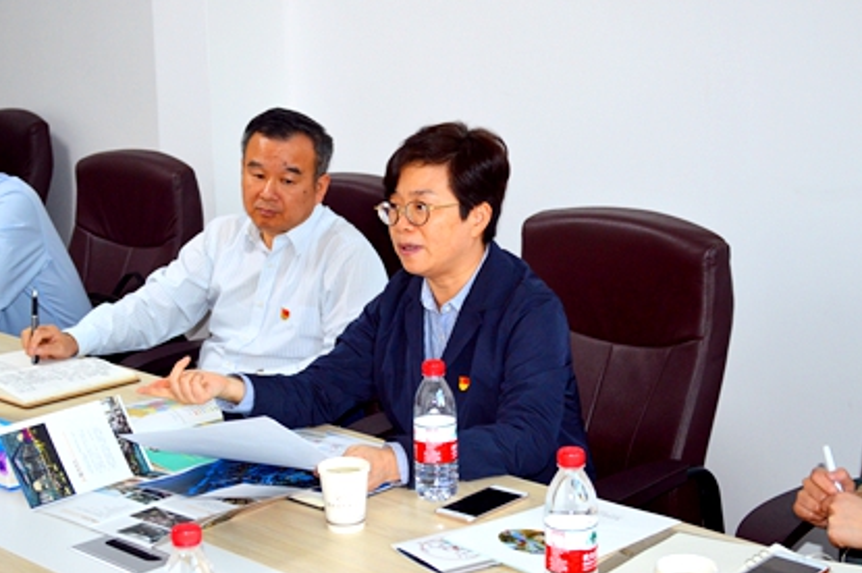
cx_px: 403
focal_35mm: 65
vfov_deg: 20.9
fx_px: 1555
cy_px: 267
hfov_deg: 31.0
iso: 800
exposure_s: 1/60
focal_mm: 40
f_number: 5.3
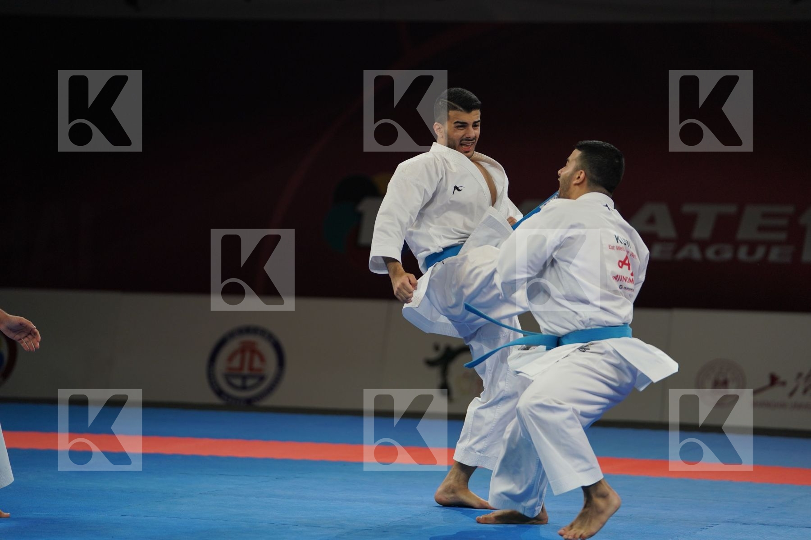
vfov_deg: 8.5
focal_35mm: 161
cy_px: 270
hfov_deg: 12.8
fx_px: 3627
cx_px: 406
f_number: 2.8
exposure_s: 1/500
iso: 640
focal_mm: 161
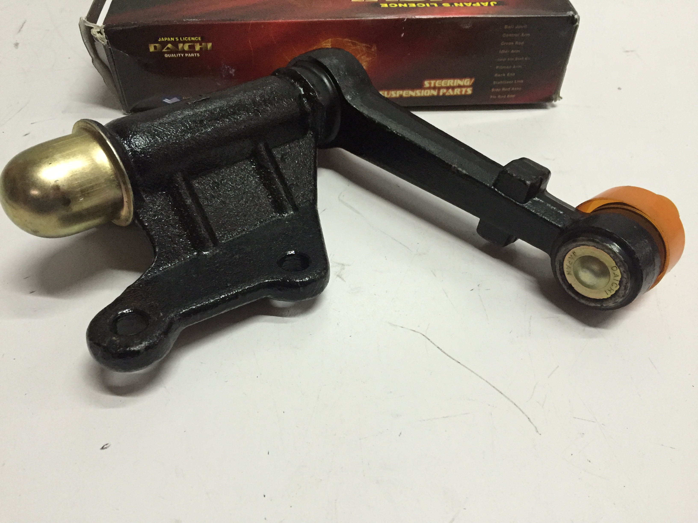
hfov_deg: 61.7
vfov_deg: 48.2
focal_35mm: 29
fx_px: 585
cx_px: 349
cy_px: 262
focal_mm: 4.15
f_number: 2.2
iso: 320
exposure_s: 1/33
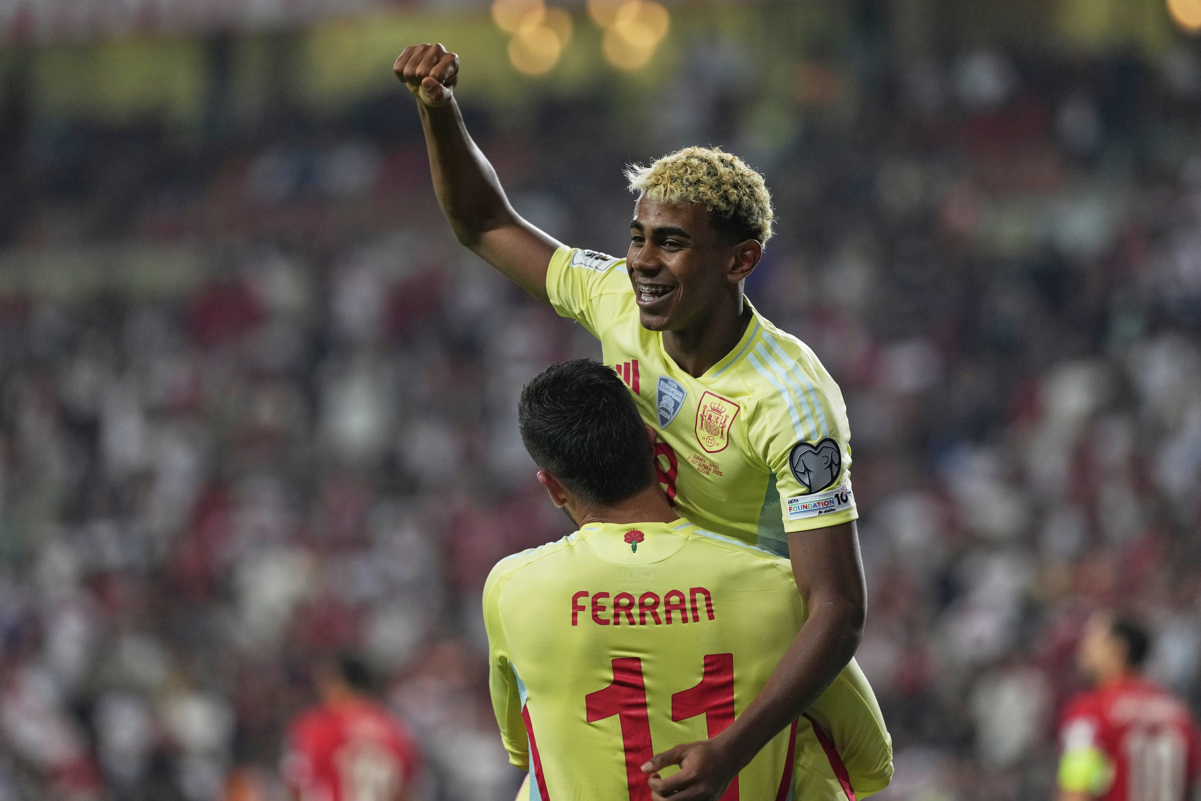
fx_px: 10008
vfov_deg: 4.6
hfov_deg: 6.9
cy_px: 400
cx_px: 600
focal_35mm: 300
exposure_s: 1/1250
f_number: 3.5
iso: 2000
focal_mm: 300
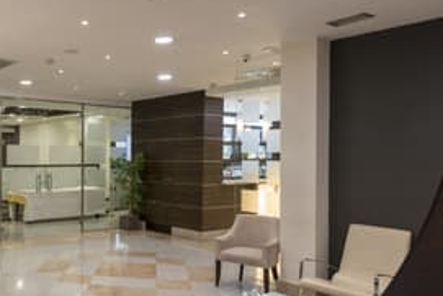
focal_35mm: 35
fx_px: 431
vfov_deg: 37.7
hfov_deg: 49.9
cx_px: 67
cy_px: 183
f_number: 9
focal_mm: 19
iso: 100
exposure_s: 1/3
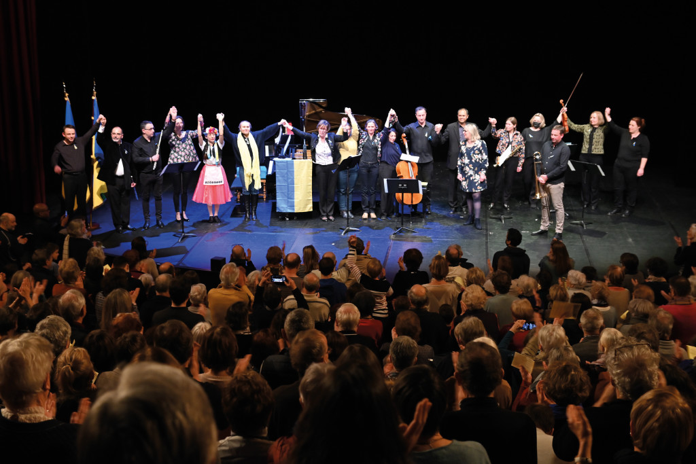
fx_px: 1102
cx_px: 348
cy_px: 232
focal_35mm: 57
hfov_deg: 35.0
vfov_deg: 23.8
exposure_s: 1/50
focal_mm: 38
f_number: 5
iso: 1000
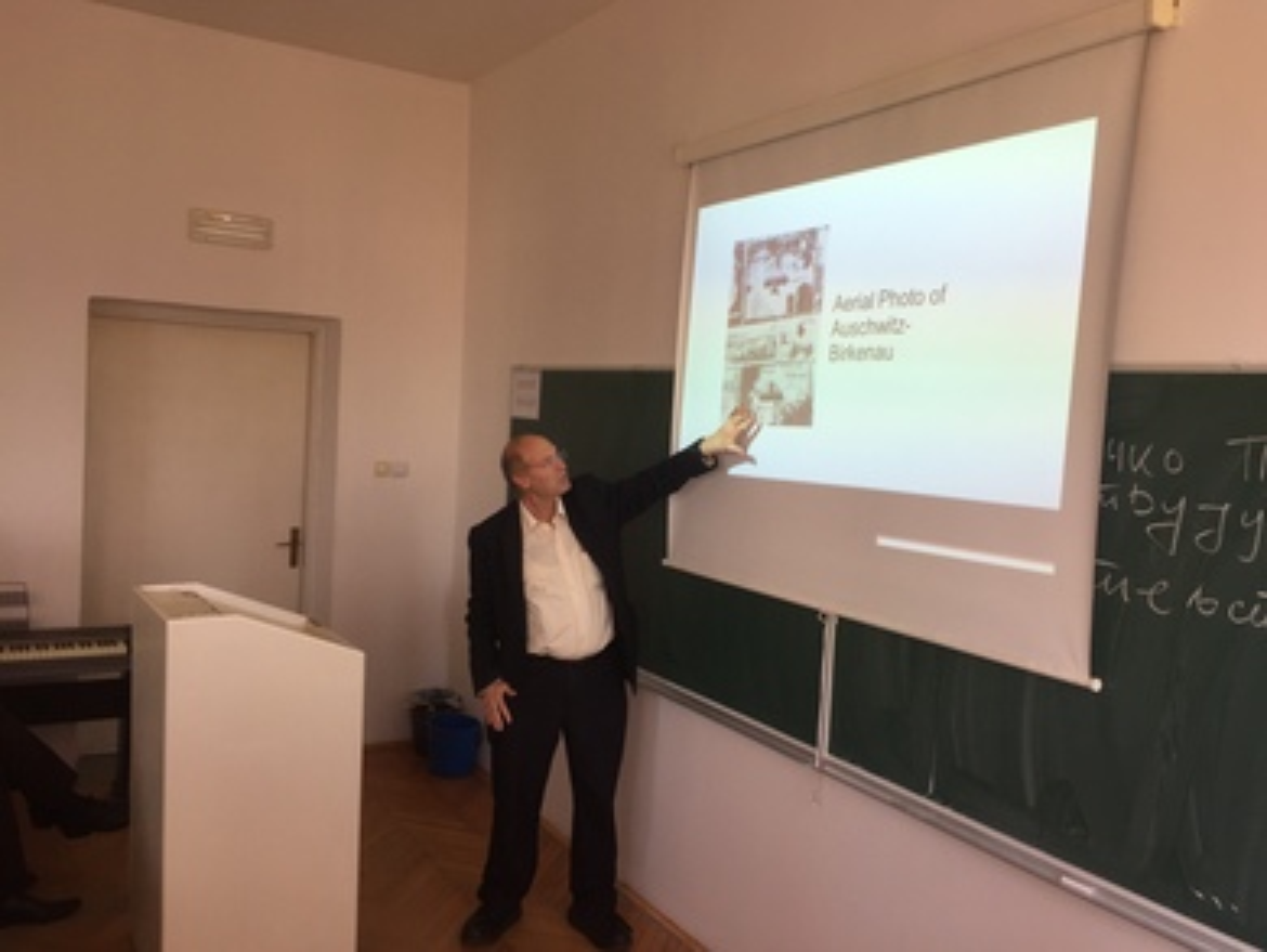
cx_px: 634
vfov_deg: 48.3
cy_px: 476
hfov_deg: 61.6
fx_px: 1062
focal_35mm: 29
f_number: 2.2
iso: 32
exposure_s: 1/50
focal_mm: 4.15
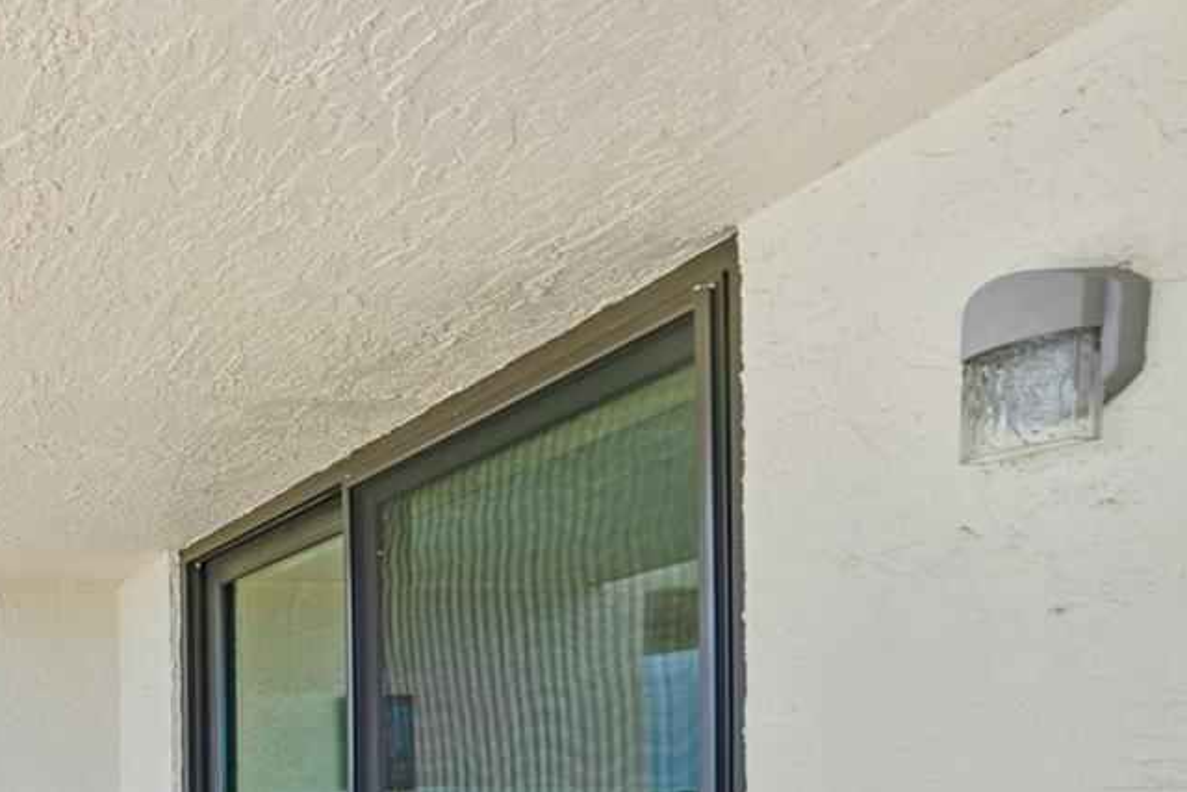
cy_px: 826
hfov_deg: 39.5
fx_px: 1154
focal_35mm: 35
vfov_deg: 33.9
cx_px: -232
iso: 100
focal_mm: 14
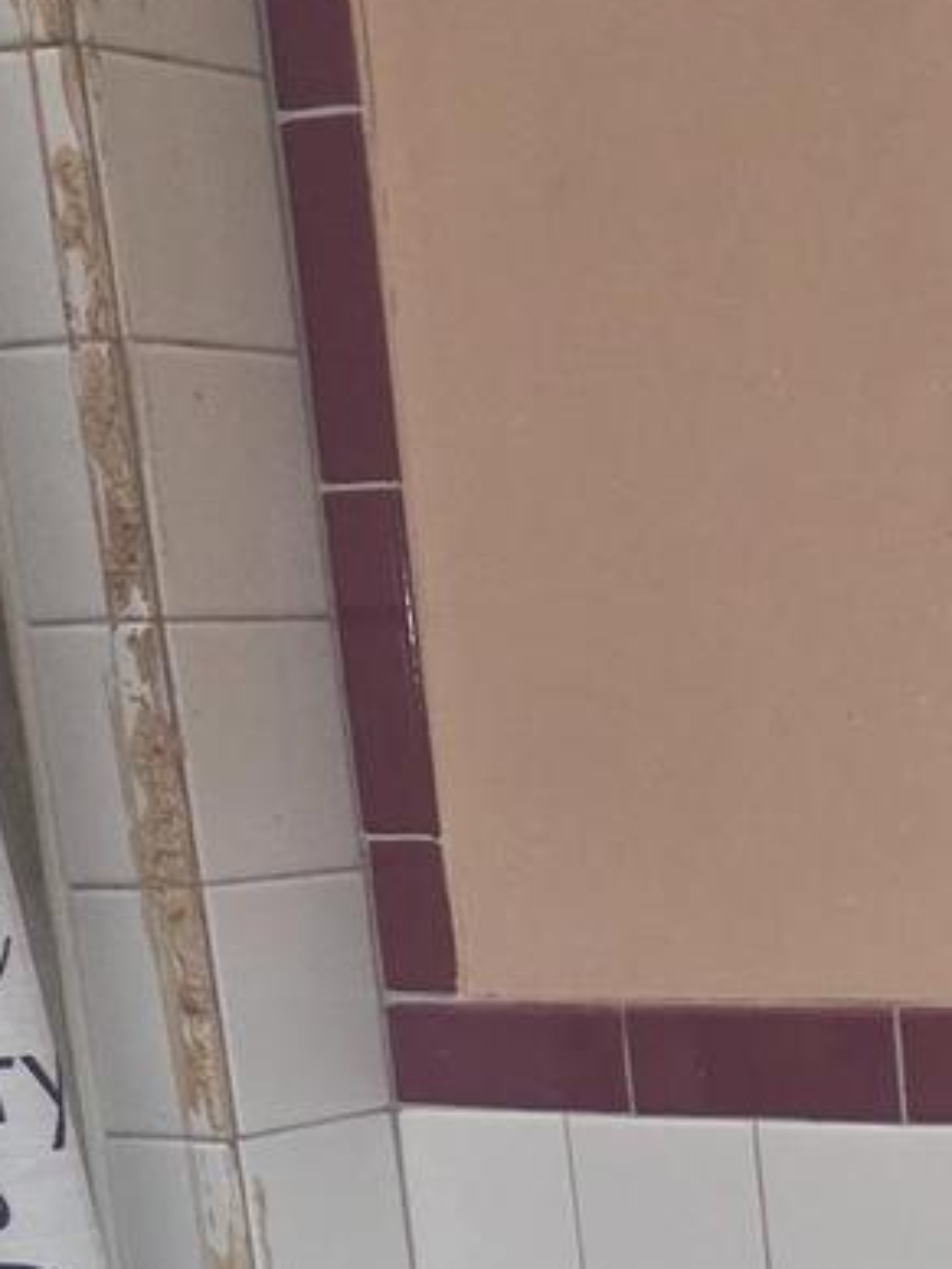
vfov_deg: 19.3
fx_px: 3337
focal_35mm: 91
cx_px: 1292
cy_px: 1809
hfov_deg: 15.3
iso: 800
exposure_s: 1/120
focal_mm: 5.4
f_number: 1.8
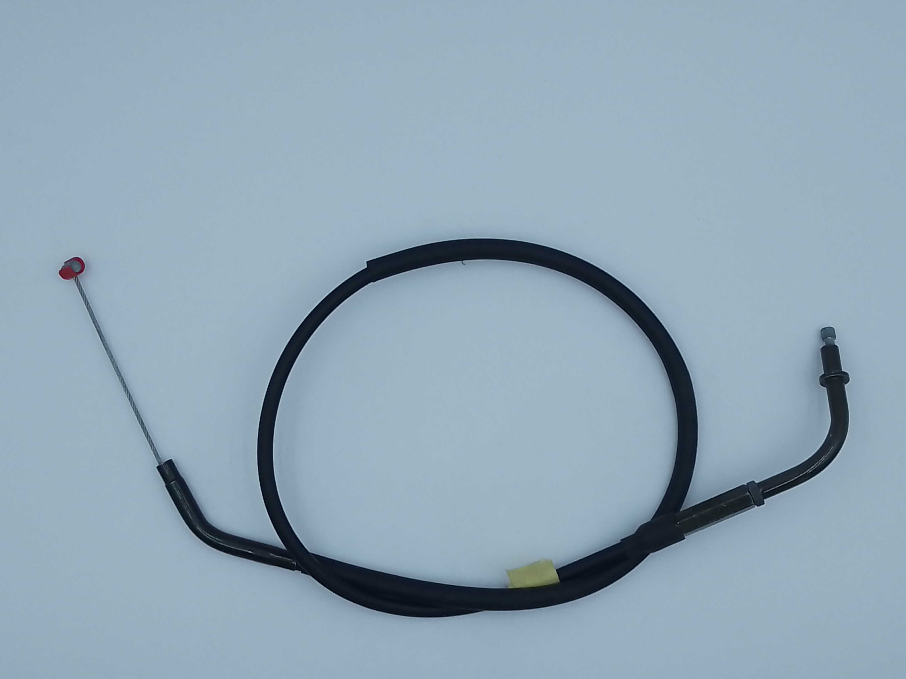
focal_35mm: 55
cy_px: 340
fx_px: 1440
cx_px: 453
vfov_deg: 26.6
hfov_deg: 34.9
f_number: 1.8
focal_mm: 3.69
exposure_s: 1/532
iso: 50
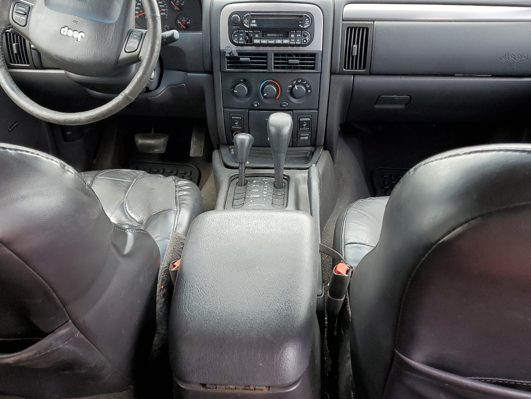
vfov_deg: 44.1
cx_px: 273
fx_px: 491
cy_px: 185
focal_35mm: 32
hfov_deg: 56.8
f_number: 1.5
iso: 84
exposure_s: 1/120
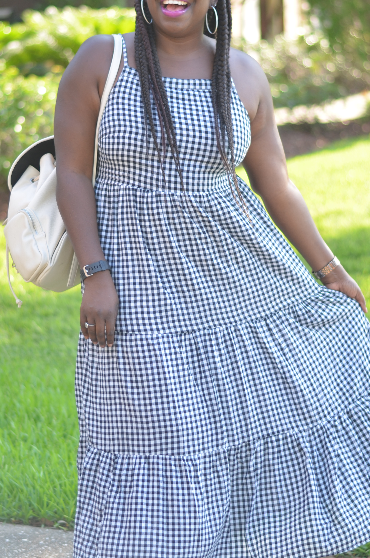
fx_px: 1812
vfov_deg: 17.5
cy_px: 270
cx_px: 161
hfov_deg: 11.7
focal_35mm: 117
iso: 100
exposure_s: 1/350
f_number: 1.8
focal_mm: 50
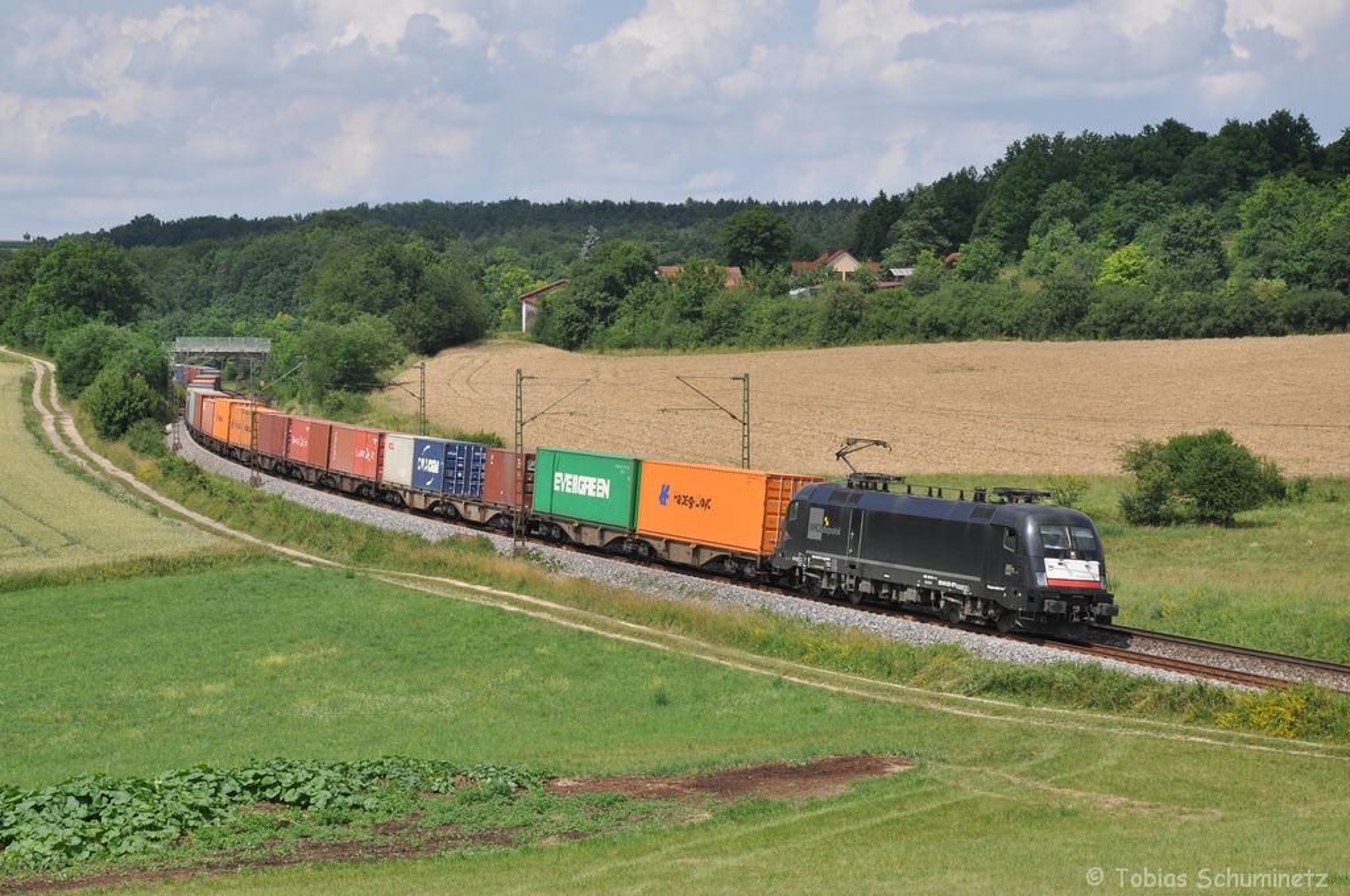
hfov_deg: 26.0
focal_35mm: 78
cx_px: 675
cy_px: 448
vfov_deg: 17.4
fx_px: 2921
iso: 200
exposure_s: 1/500
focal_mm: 52
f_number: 9
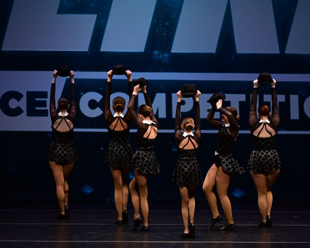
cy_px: 129
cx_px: 188
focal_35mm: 177
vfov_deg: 8.7
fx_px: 1624
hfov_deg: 10.9
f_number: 3.2
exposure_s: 1/800
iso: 1250
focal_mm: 150
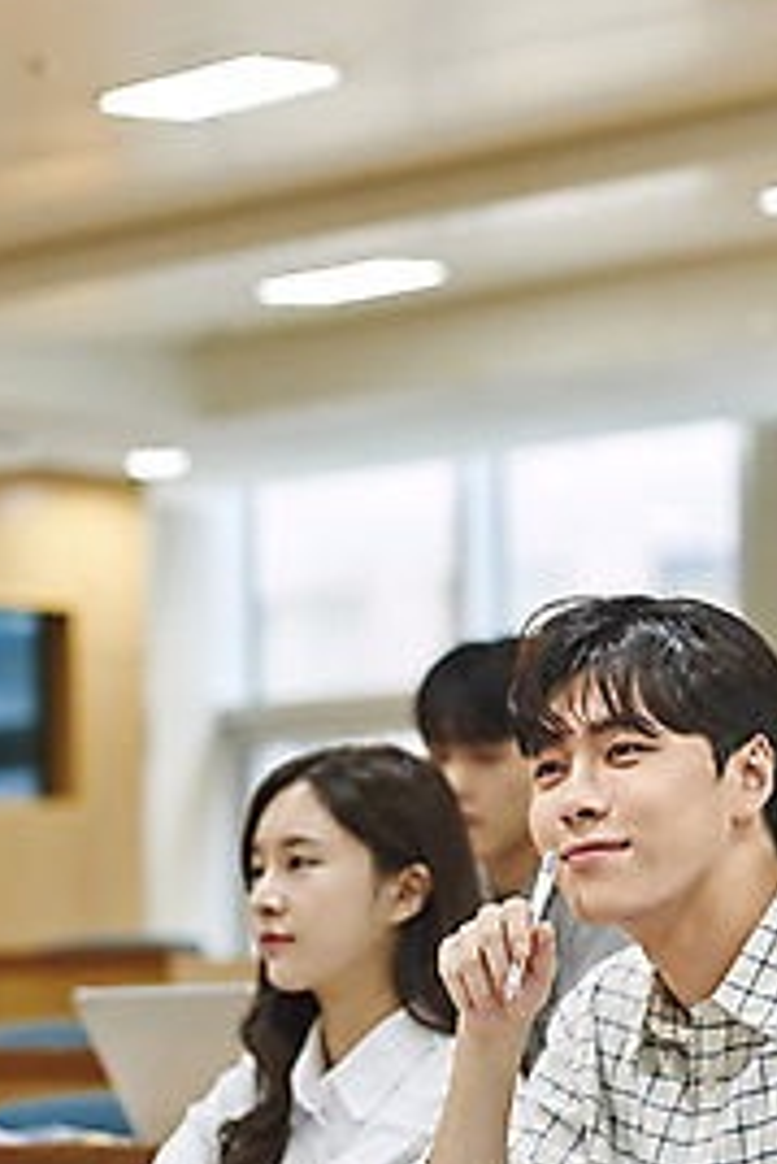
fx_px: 4106
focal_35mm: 127
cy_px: 604
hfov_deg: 10.8
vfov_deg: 16.1
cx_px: 458
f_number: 2.8
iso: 1000
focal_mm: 85
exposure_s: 1/200
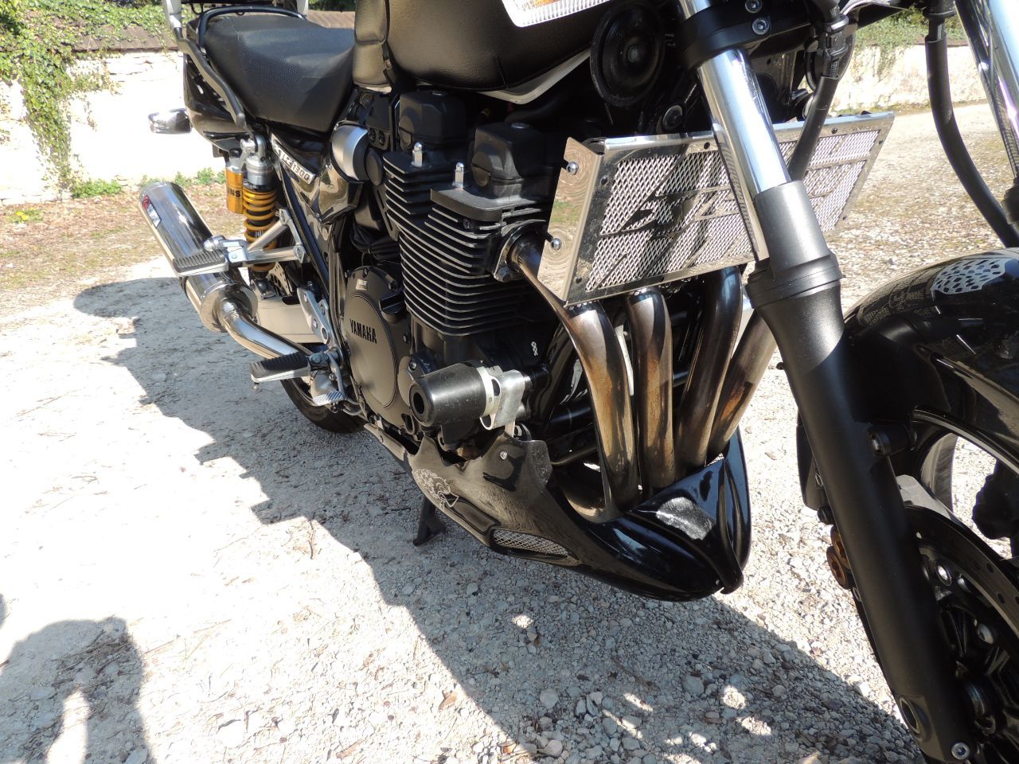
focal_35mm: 24
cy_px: 382
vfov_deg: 56.8
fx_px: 706
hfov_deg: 71.6
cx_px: 510
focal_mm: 4.3
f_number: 3
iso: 100
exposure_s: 1/500
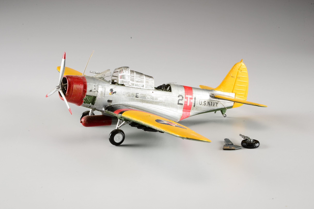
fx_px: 768
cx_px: 155
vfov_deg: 15.5
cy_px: 105
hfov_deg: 23.1
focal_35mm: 88
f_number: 25
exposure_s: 1/100
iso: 100
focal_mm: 58
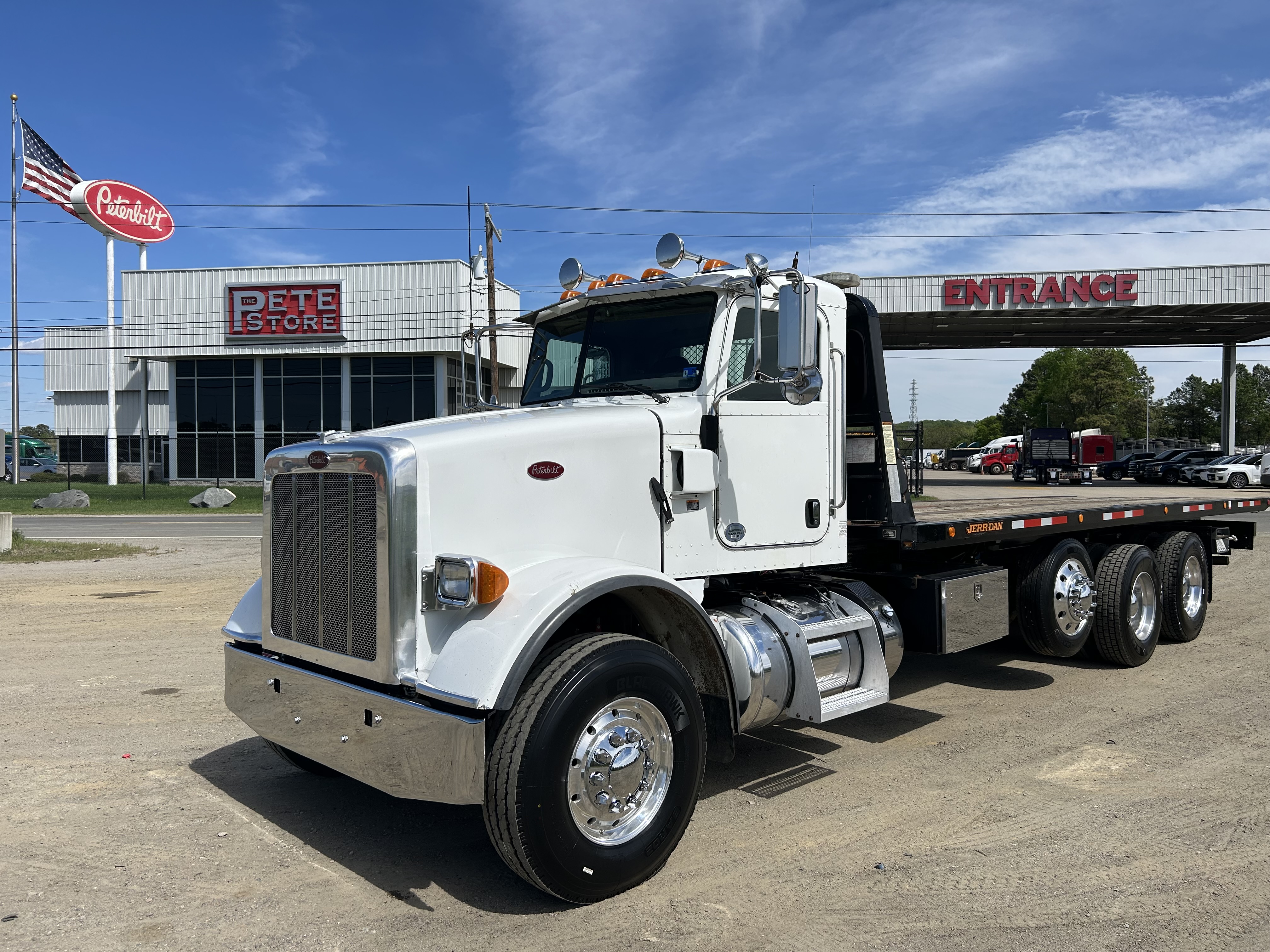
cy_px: 476
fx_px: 954
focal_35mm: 26
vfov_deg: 53.1
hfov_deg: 67.3
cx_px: 635
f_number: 1.5
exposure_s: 1/6579
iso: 50
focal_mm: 5.7
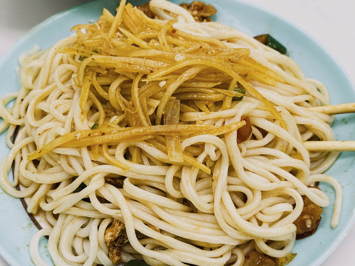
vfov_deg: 26.1
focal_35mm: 56
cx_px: 167
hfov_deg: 34.3
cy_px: 142
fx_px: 574
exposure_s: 1/121
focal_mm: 6.76
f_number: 1.78
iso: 50
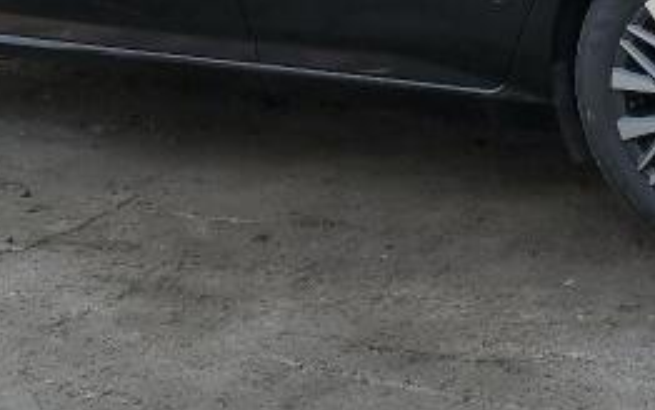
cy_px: -55
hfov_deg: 24.0
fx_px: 1500
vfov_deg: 15.1
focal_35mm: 84
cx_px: 580
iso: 50
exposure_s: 1/1667
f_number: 1.5
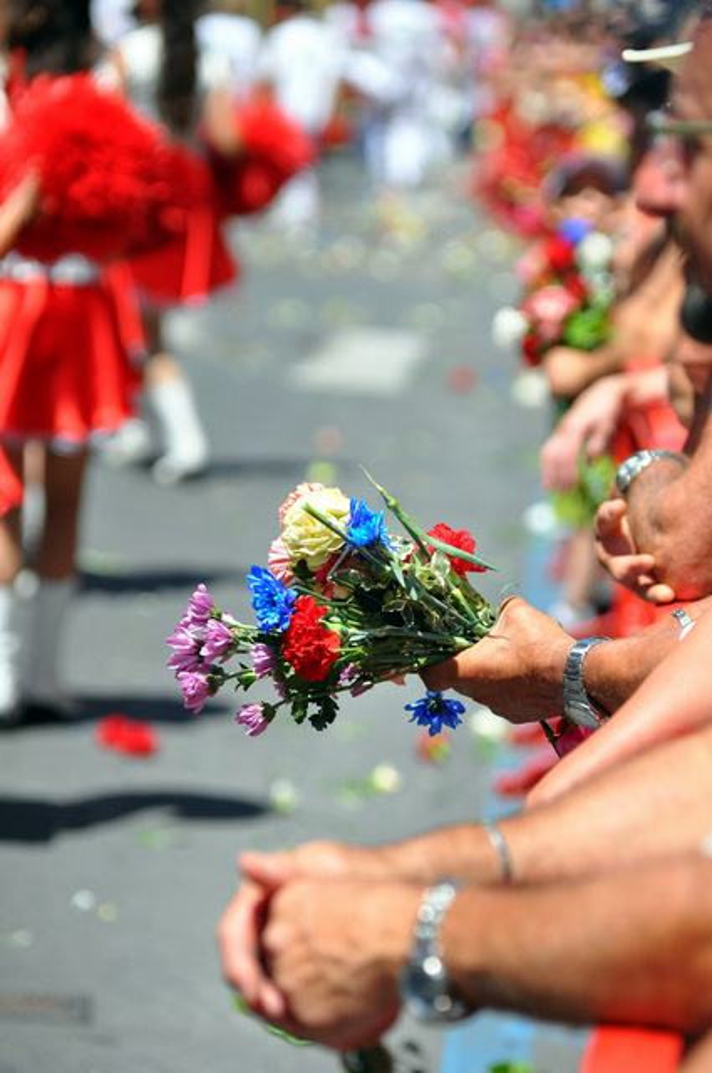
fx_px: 4685
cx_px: 356
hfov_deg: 8.7
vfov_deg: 13.1
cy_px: 536
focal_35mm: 158
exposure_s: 1/1250
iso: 200
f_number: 4
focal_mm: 105
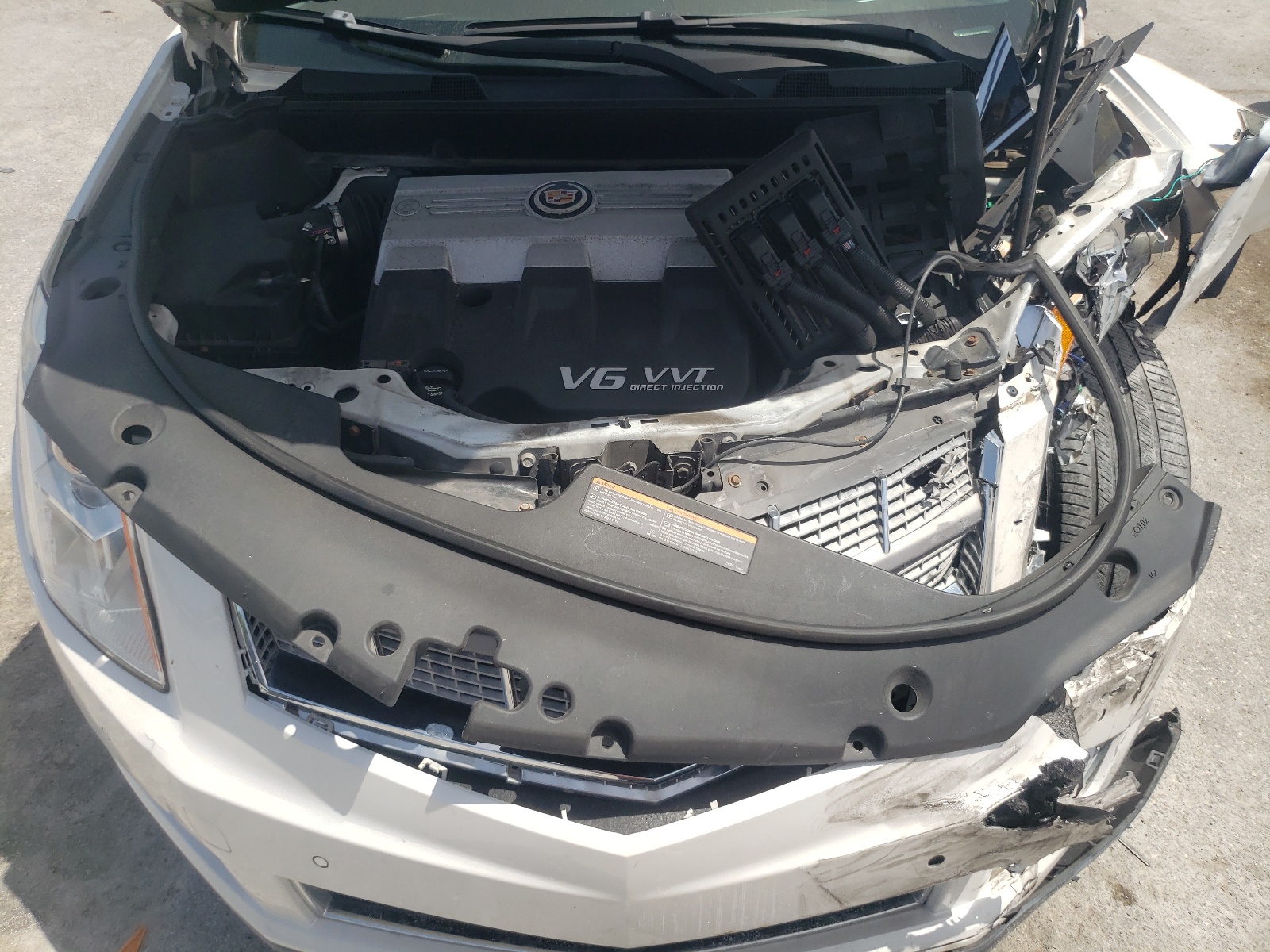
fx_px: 954
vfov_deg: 53.1
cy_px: 476
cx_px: 635
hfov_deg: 67.3
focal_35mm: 26
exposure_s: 1/2500
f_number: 1.5
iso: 50
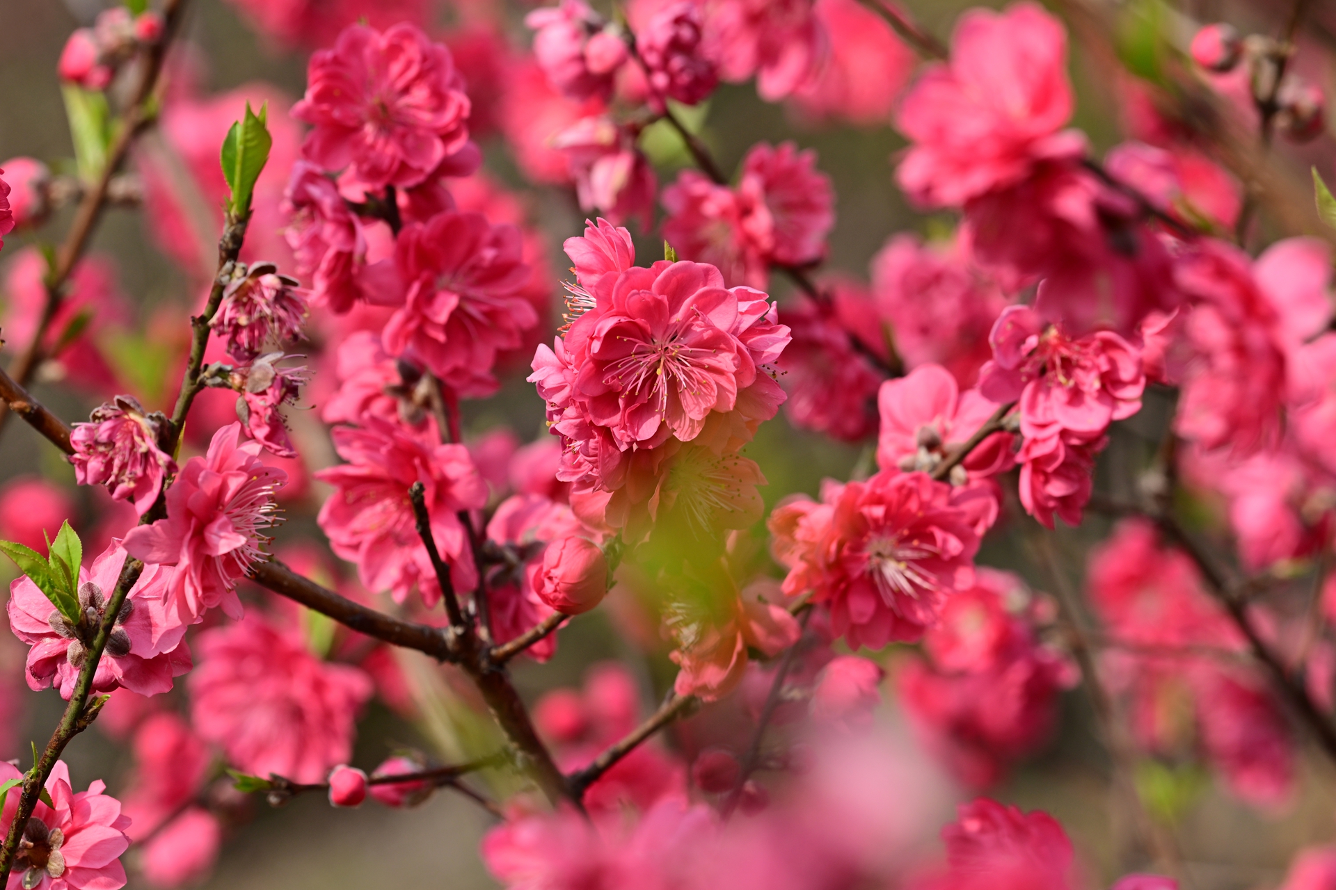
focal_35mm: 150
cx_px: 668
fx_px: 5566
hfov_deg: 13.7
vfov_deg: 9.1
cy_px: 445
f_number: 8
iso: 100
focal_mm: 150
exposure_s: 1/320
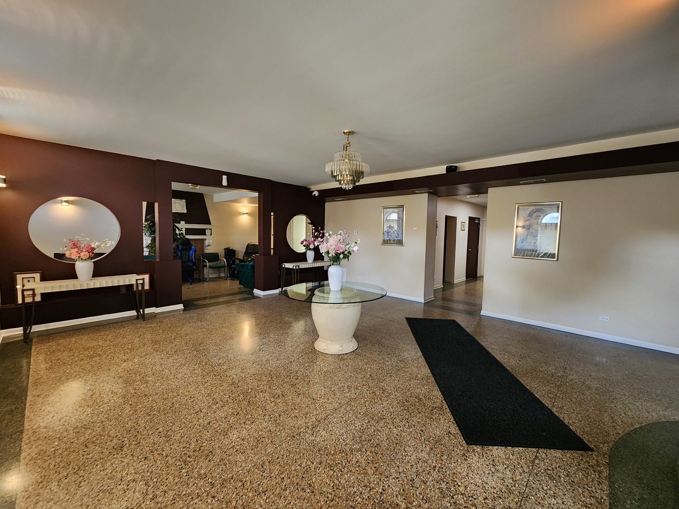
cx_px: 340
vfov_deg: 89.9
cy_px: 254
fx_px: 255
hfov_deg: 106.2
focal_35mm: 13
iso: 320
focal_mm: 2.2
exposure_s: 1/40
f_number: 2.2
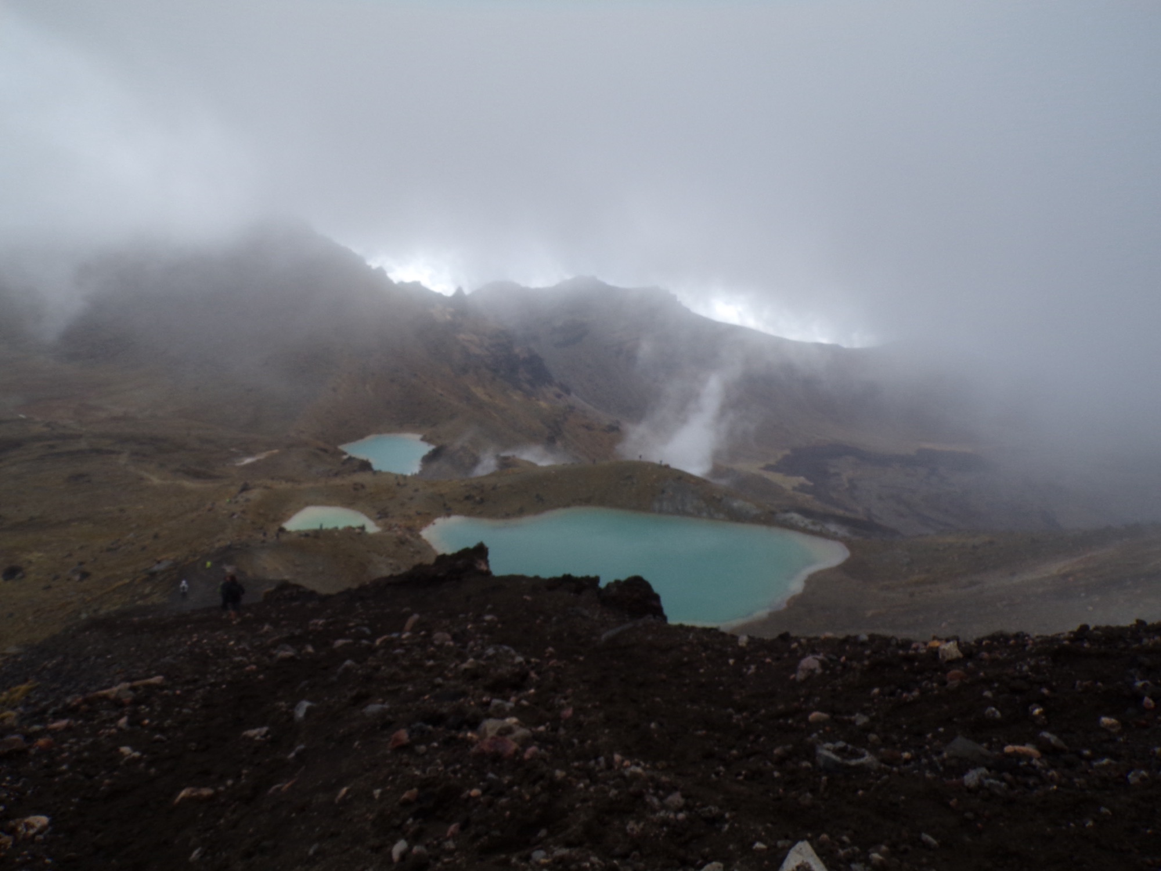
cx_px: 580
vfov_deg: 56.8
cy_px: 436
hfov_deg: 71.6
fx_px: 805
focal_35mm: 24
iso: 80
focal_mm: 4.3
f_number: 5.8
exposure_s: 1/200
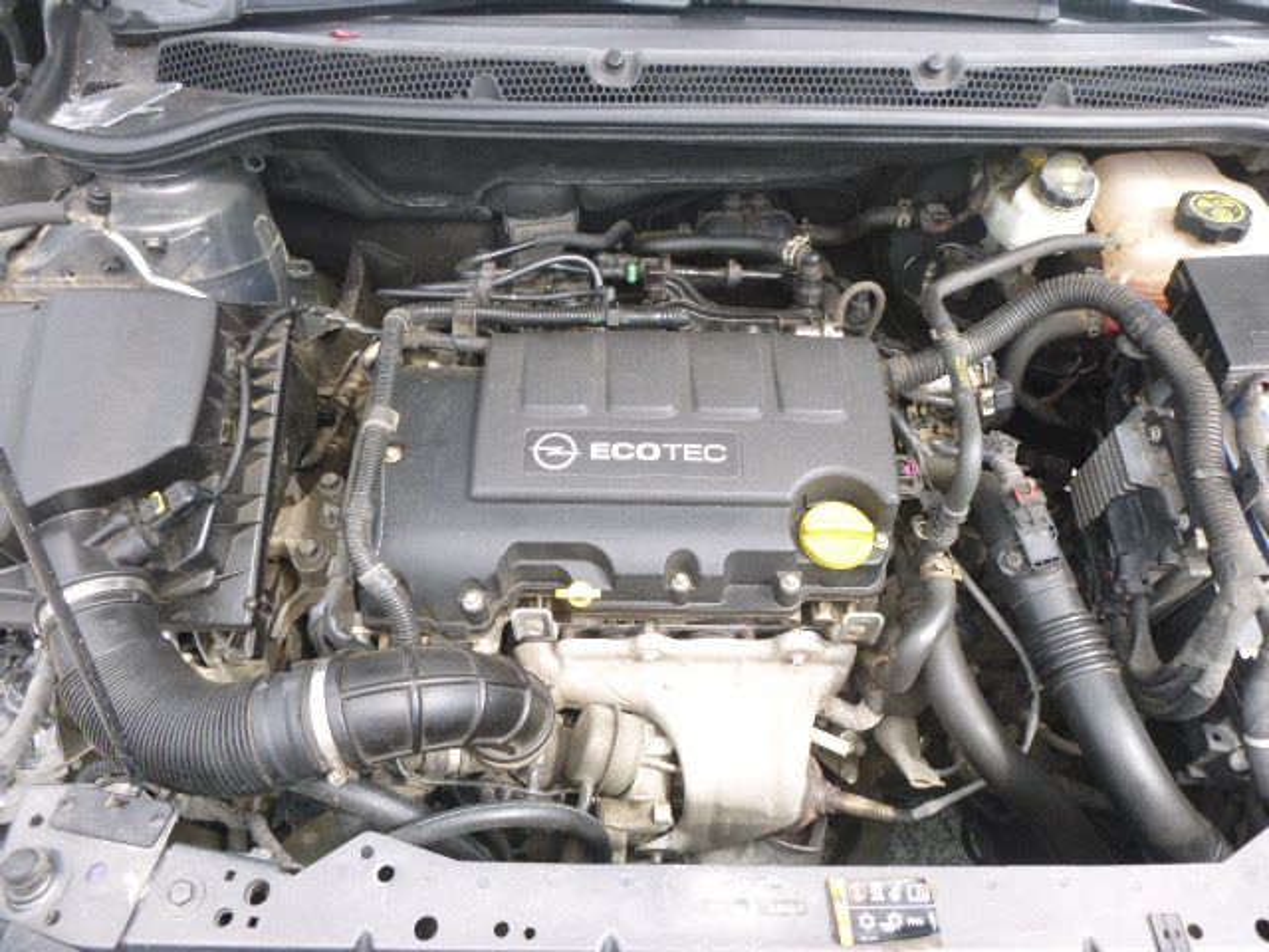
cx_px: 634
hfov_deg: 69.4
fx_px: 916
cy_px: 476
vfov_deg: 54.9
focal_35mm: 25
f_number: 3.9
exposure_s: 1/60
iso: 100
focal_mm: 4.5
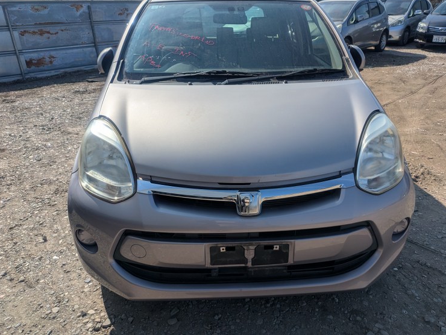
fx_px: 348
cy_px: 155
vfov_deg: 51.4
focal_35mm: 27
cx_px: 228
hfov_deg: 65.3
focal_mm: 5.43
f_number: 1.89
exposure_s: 1/5076
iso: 49
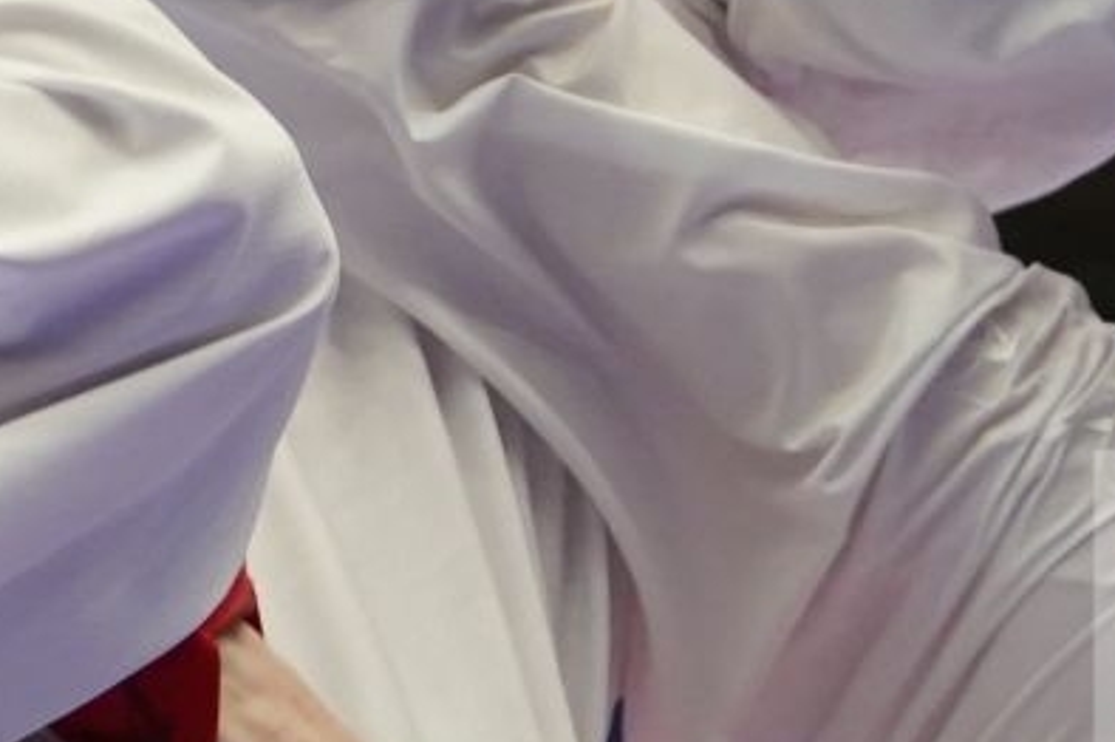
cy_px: 708
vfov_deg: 1.4
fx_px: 30141
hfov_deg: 2.1
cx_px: 399
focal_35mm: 974
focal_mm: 142
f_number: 2.8
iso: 2000
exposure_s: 1/1000
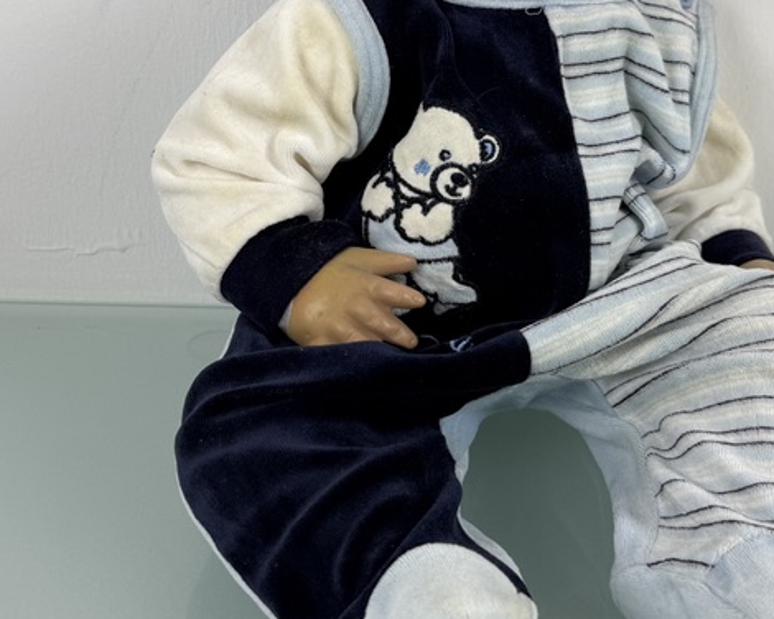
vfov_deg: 29.5
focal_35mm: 51
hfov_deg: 36.6
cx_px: 436
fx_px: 1168
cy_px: 202
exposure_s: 1/164
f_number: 1.78
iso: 64
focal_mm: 6.76
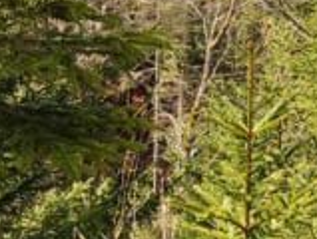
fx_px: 1533
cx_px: 471
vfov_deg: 8.3
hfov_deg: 11.3
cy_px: -301
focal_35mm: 167
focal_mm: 4.75
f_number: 1.75
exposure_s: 1/1847
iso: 112
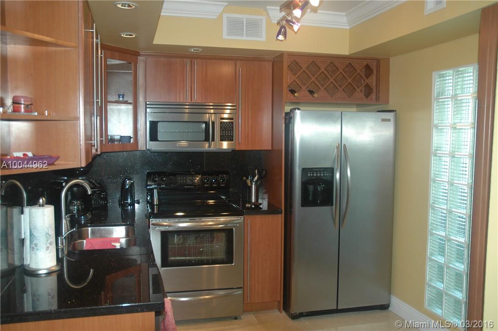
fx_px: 456
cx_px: 249
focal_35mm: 33
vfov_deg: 39.9
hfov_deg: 57.3
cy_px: 166
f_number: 3.8
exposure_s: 1/60
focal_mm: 22
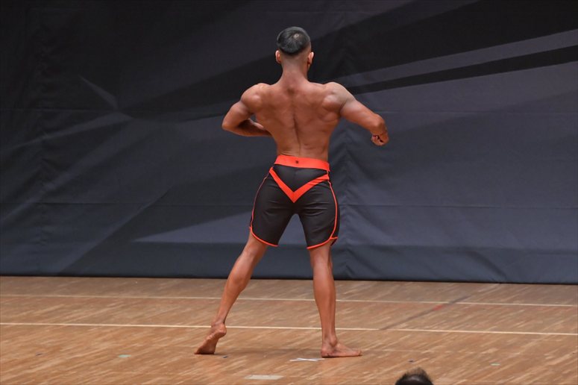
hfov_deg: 7.2
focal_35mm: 285
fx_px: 4574
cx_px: 289
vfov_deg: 4.8
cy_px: 192
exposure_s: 1/400
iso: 6400
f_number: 5.6
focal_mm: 190
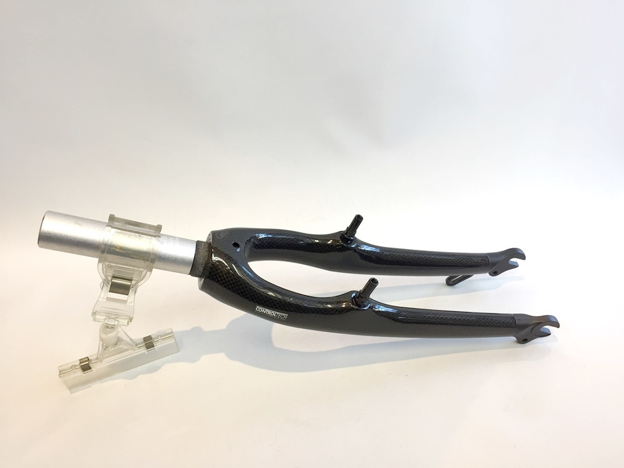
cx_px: 312
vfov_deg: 48.2
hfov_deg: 61.7
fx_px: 523
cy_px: 234
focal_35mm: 29
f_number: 2.2
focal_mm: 4.15
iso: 40
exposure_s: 1/50
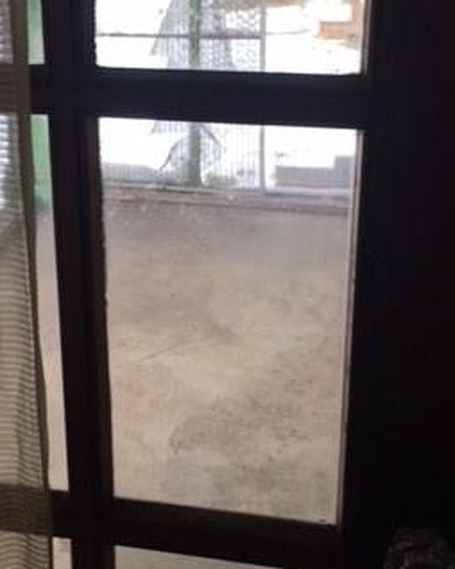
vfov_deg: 32.8
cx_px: 154
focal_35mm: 57
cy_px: 193
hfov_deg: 26.5
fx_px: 960
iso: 40
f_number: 2.2
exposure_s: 1/120
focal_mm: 4.15
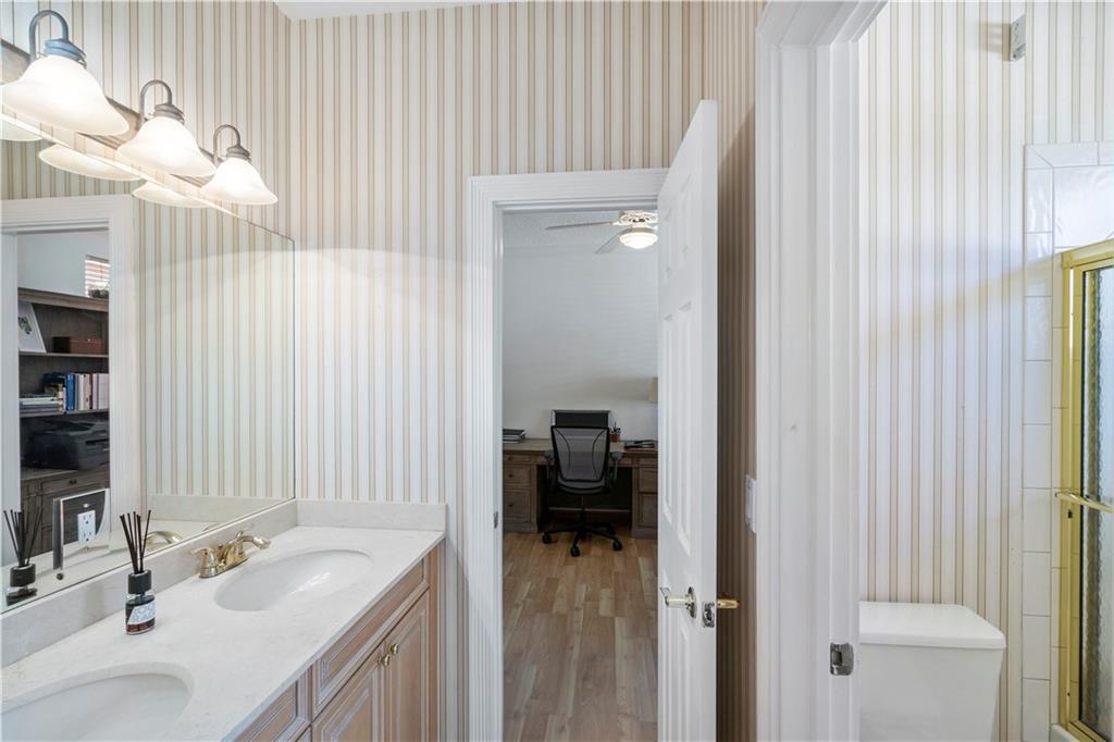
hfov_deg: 96.8
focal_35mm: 16
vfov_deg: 73.7
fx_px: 495
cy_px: 371
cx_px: 557
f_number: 11
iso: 320
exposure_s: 1/10
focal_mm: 16
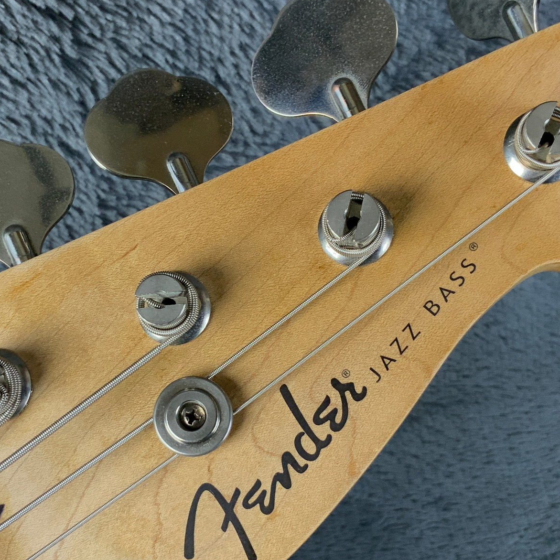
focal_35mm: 56
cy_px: 319
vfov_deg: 30.5
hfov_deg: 30.6
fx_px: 1025
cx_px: 269
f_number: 1.8
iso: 64
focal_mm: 3
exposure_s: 1/73
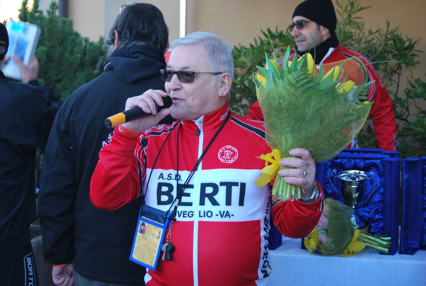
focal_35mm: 72
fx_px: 854
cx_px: 213
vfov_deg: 19.0
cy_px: 143
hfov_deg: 28.0
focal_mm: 48
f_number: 5.6
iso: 200
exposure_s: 1/80
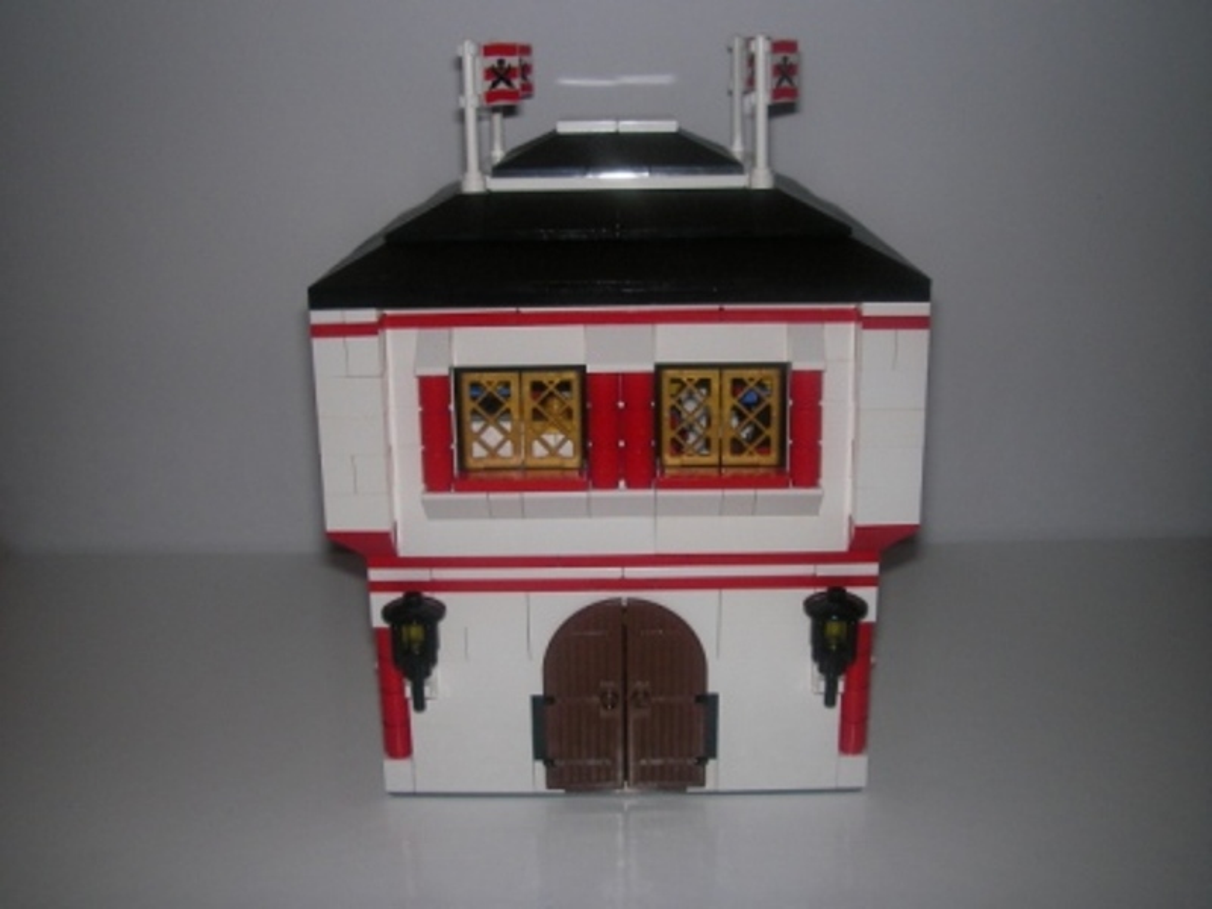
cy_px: 454
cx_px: 606
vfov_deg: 37.7
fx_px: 1330
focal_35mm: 38
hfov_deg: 49.0
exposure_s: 1/30
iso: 100
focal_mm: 6.3
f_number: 3.3
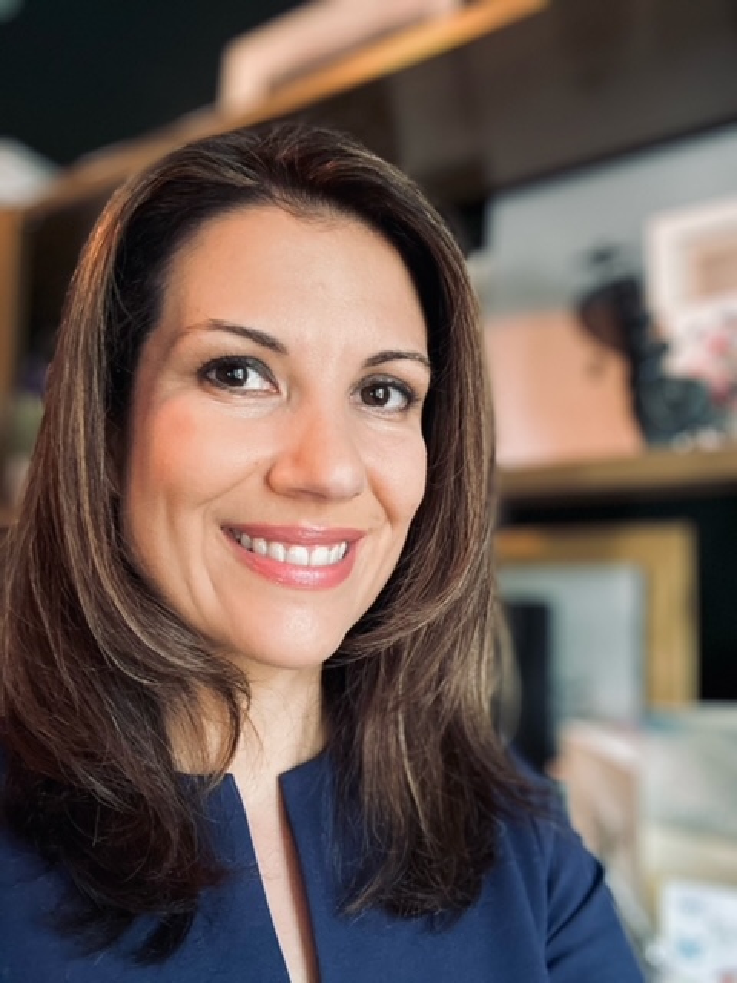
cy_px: 492
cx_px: 368
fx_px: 852
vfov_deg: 60.0
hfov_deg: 46.8
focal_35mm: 30
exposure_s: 1/40
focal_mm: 2.69
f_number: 1.9
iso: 200
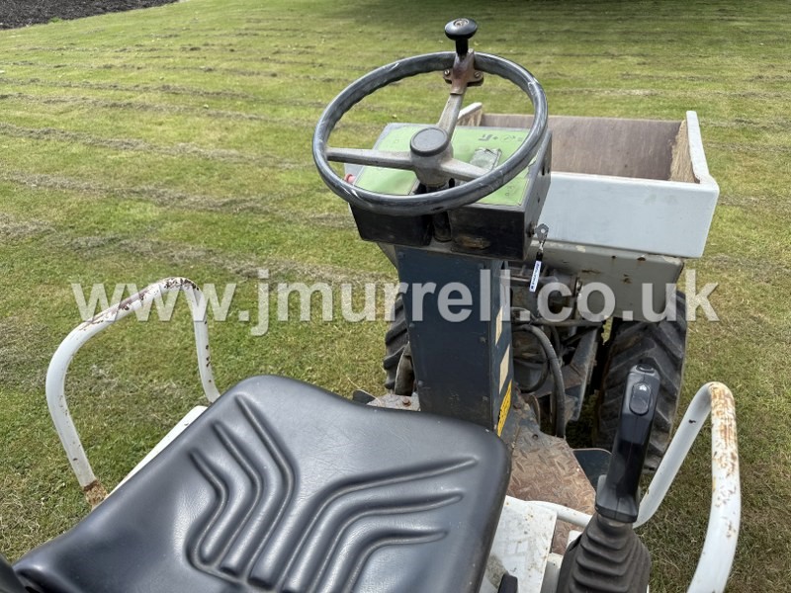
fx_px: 548
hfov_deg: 71.6
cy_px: 296
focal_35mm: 24
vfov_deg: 56.8
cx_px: 396
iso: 80
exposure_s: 1/1361
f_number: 1.78
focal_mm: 6.76
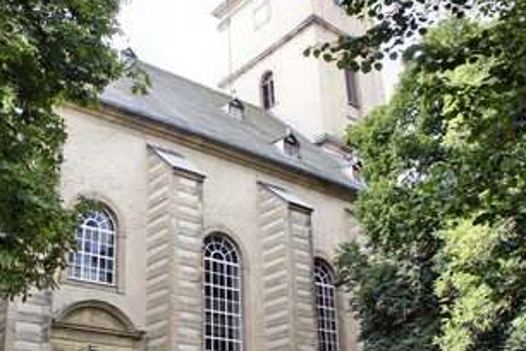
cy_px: 241
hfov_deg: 44.9
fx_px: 625
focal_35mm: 43
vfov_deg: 31.1
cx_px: 170
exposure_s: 1/100
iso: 200
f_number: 6.3
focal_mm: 19
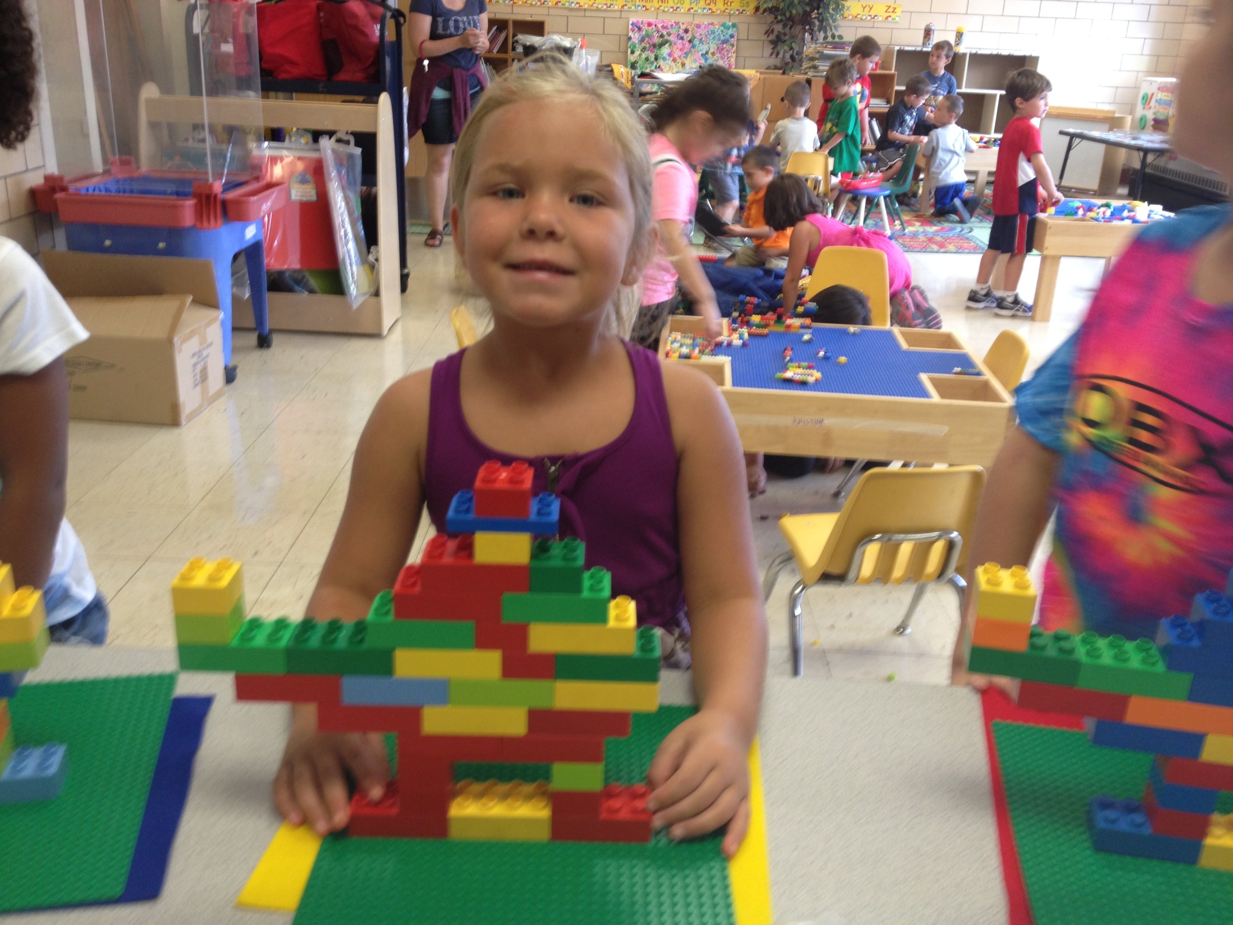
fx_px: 1247
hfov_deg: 52.6
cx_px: 616
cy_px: 462
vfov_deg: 40.7
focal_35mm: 35
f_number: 2.4
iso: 64
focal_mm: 4.28
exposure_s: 1/20
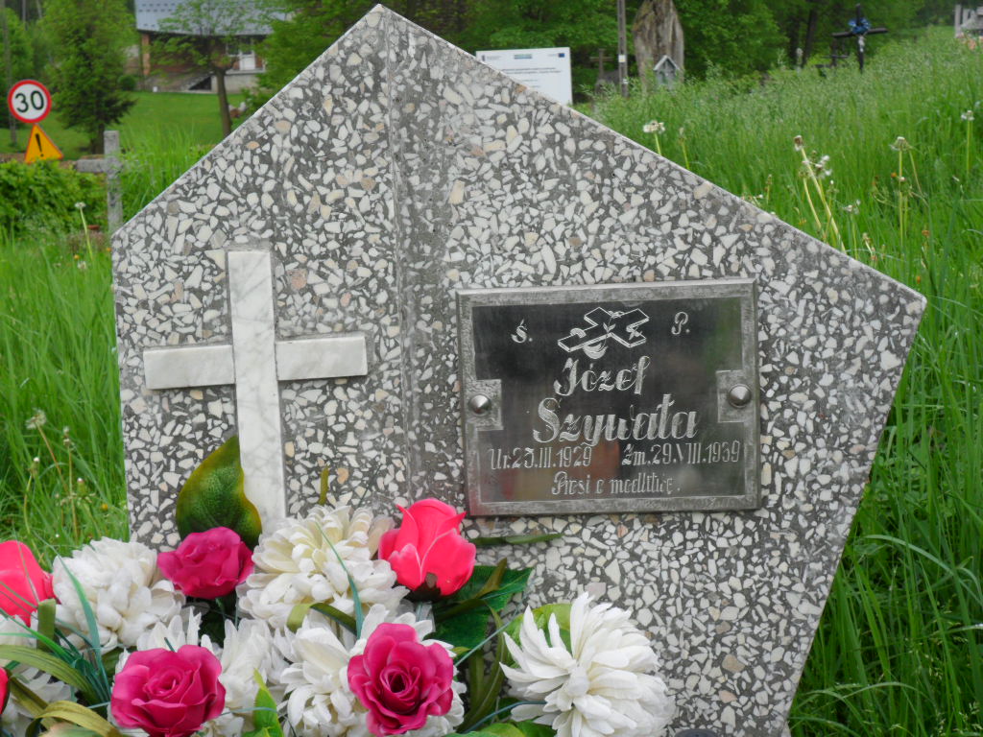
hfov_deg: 30.7
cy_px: 368
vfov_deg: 23.3
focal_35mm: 63
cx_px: 492
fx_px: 1789
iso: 100
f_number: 5.6
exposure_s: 1/90
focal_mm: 11.2
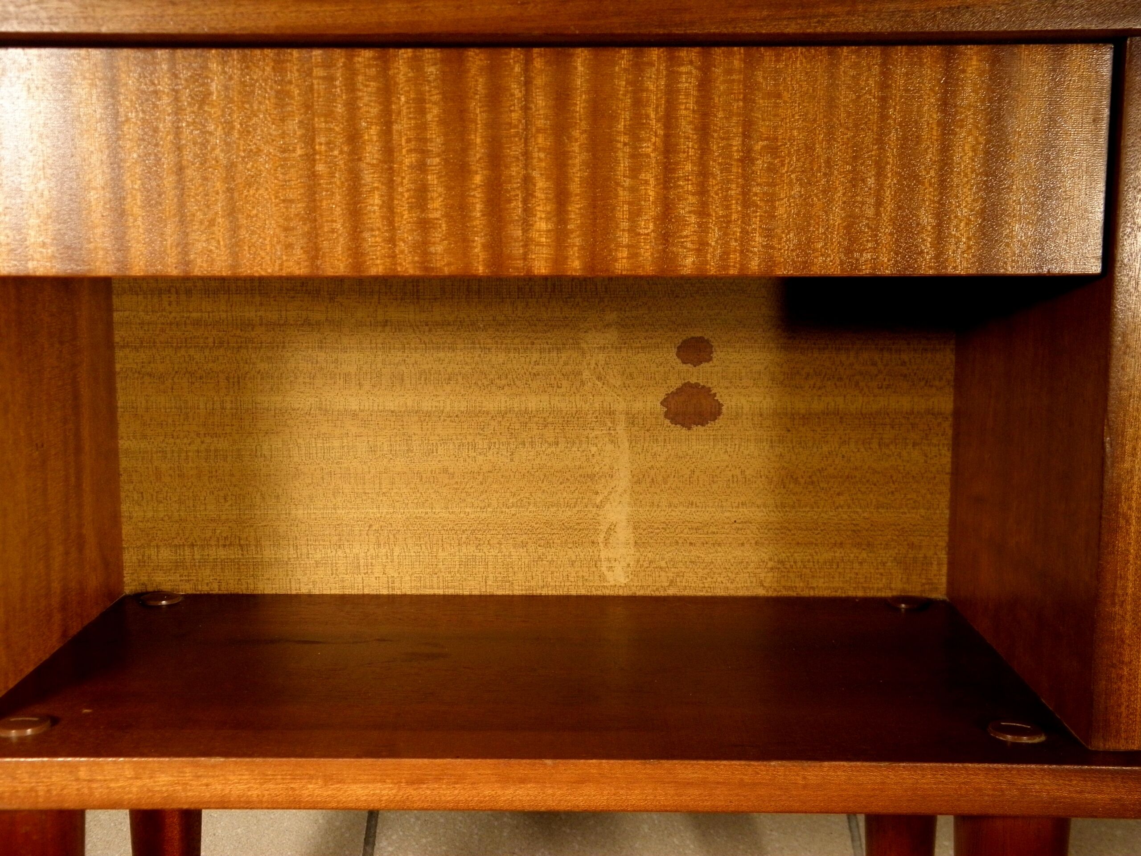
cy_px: 428
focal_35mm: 44
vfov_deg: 32.9
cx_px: 570
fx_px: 1450
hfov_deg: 42.9
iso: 200
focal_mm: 7.9
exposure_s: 1/30
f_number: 3.9
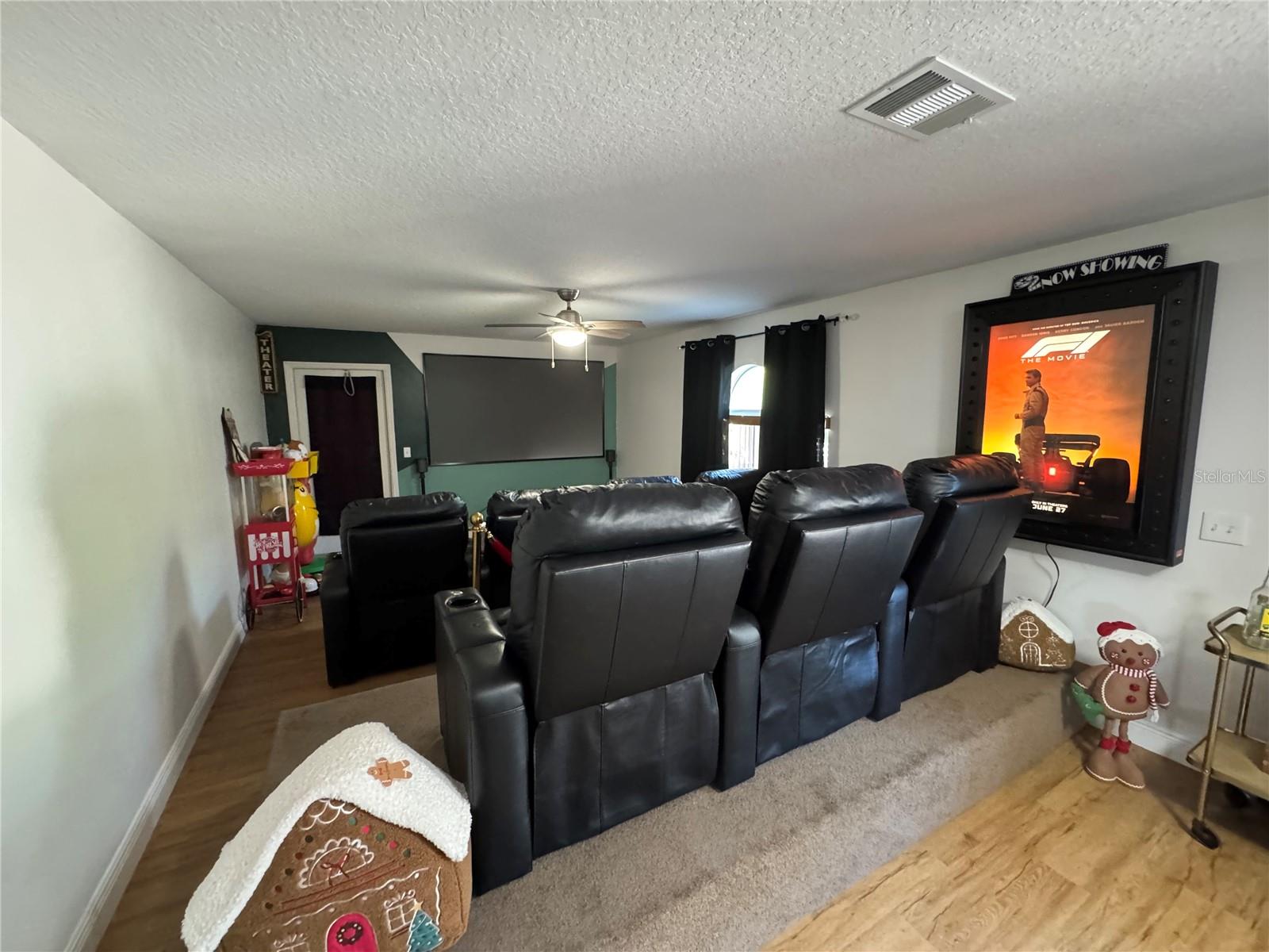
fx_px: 513
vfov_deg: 85.7
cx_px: 634
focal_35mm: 14
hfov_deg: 102.1
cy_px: 476
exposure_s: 1/40
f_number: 2.2
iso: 1000
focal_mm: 2.22
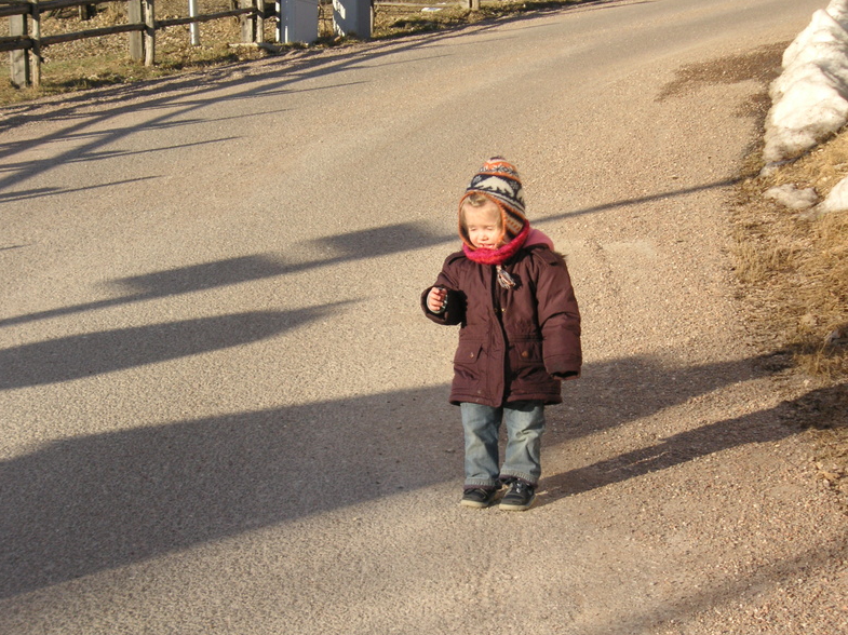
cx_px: 421
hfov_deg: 18.6
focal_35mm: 106
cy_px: 318
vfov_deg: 14.0
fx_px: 2596
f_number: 5
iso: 50
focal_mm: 17.1
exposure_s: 1/180
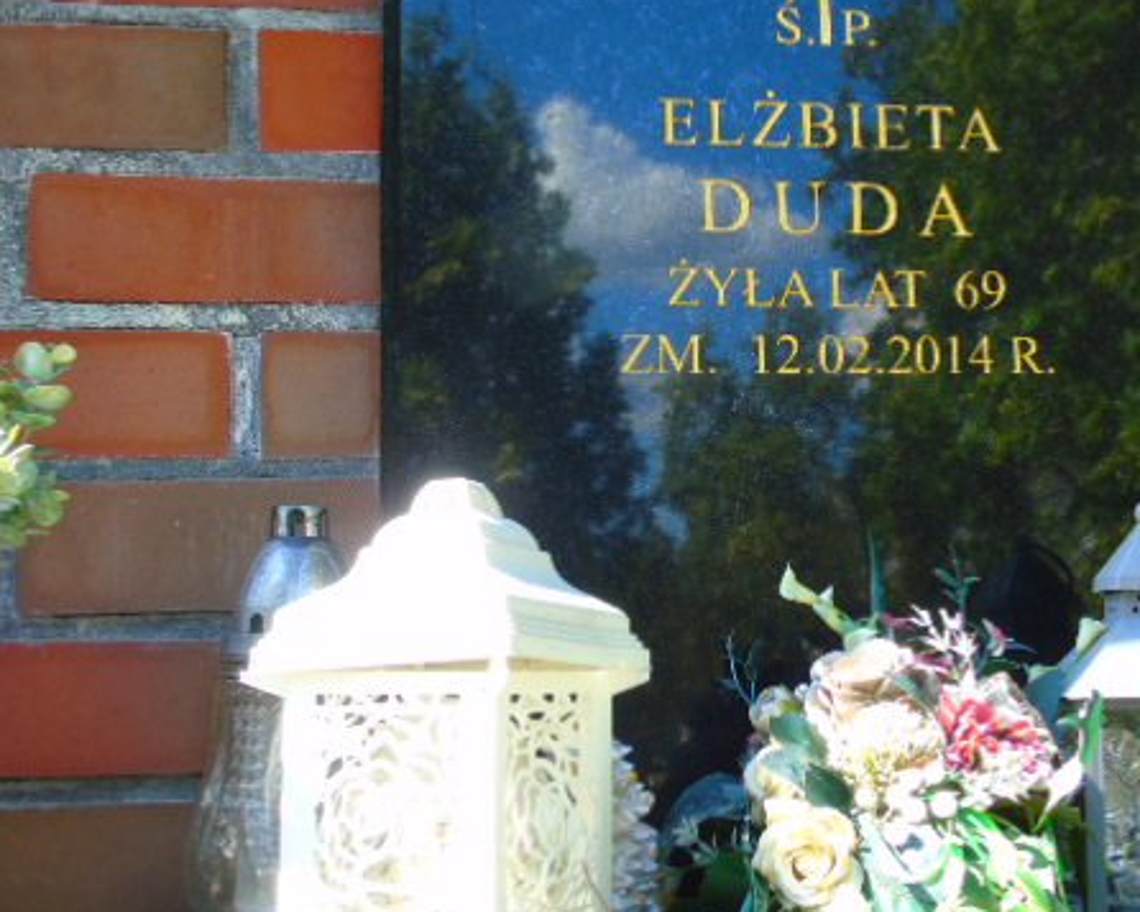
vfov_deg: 27.1
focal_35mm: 56
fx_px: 1890
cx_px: 731
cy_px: 434
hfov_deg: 33.4
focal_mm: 7.1
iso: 80
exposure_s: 1/80
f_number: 3.9
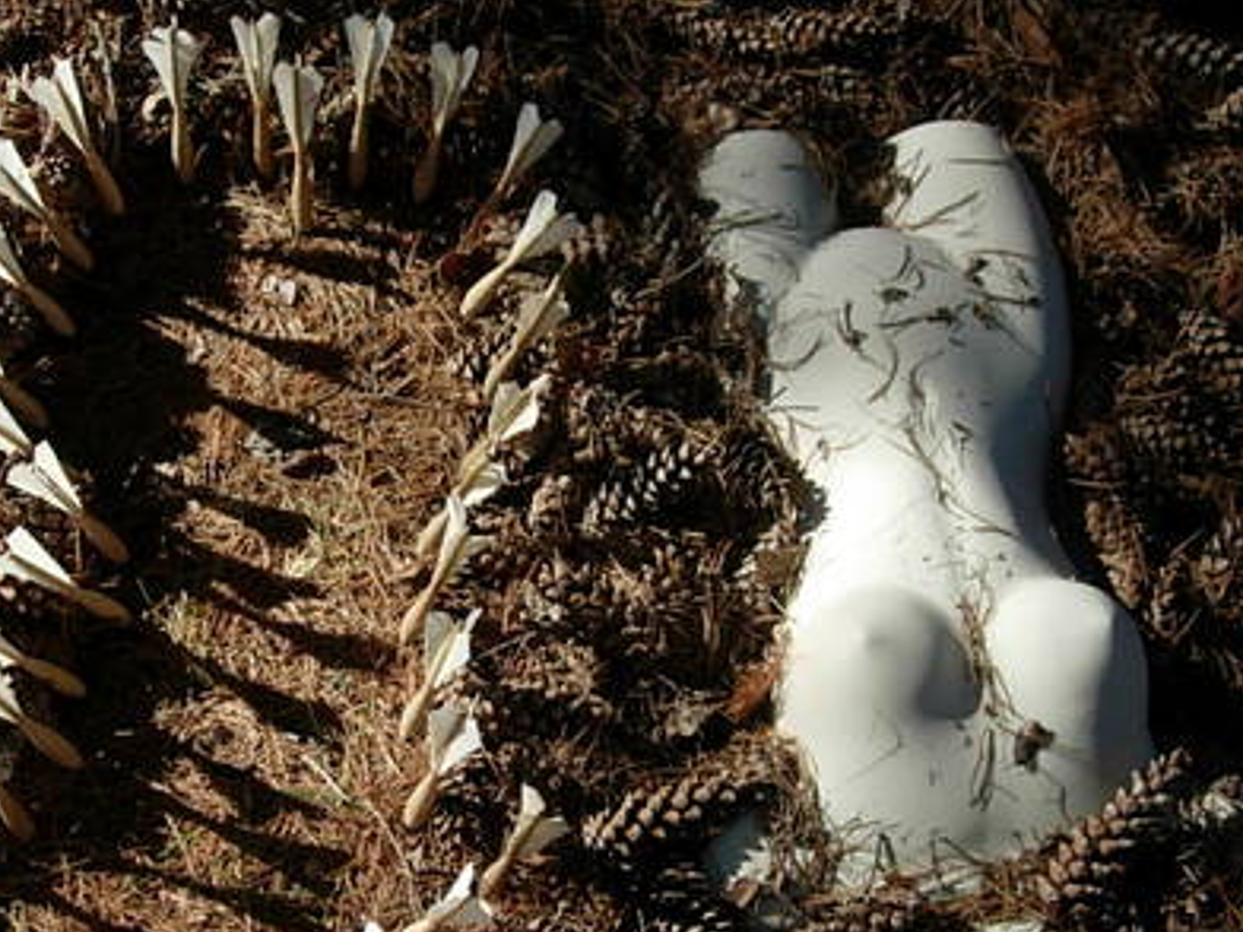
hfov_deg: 30.7
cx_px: 533
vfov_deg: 23.1
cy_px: 647
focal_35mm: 63
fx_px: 2262
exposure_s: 1/664
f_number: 2.8
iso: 64
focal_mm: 7.8
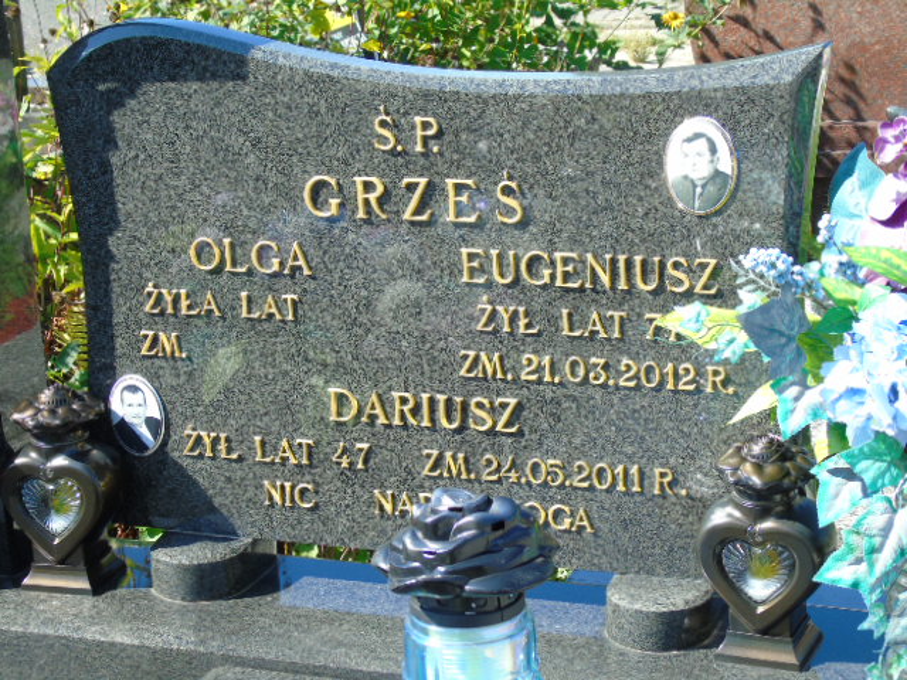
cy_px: 340
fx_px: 2149
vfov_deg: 18.0
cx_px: 454
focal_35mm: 82
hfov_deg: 23.8
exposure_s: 1/160
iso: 80
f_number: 4.1
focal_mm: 15
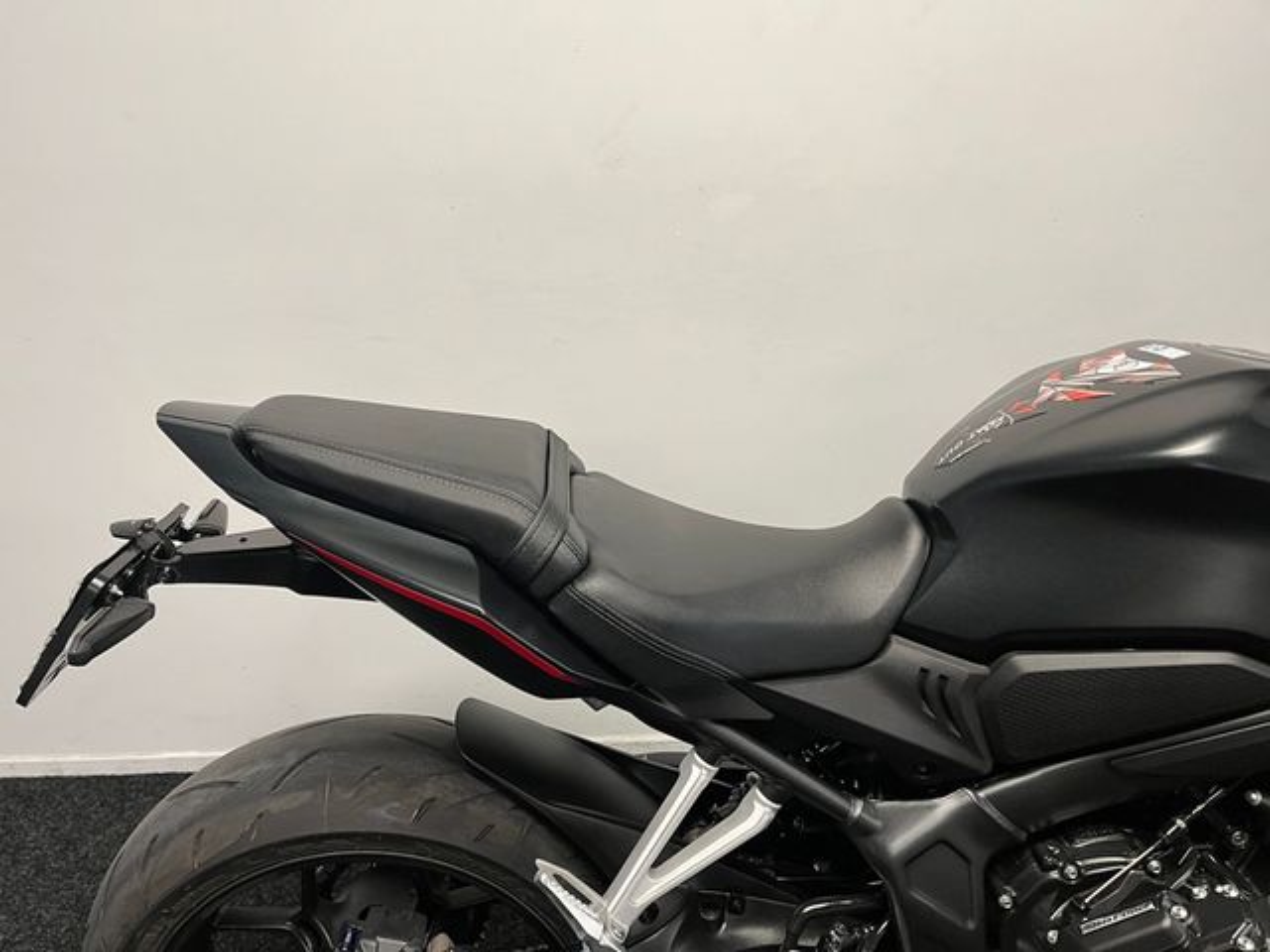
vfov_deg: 53.1
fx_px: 954
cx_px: 635
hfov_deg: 67.3
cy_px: 476
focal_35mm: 26
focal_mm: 5.1
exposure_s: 1/50
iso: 80
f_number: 1.6
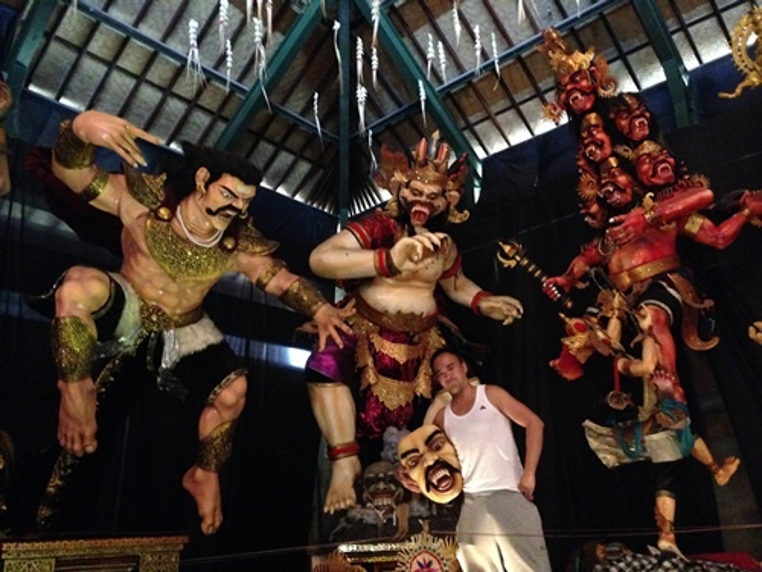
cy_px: 286
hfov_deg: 55.4
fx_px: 726
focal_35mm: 33
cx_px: 381
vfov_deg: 42.9
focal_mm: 4.12
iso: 800
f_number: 2.4
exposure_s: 1/15
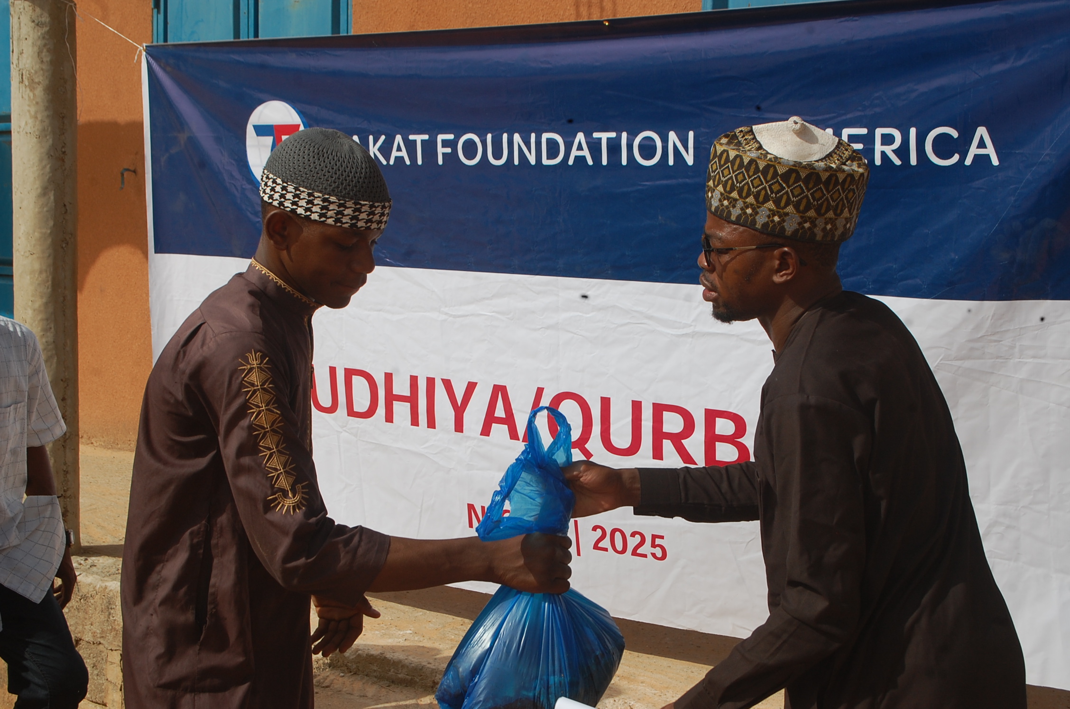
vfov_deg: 28.0
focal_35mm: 48
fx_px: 1424
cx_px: 535
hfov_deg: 41.2
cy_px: 354
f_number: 10
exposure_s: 1/400
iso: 200
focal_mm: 32
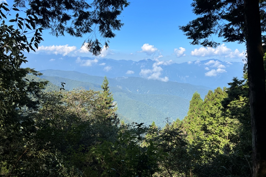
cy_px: 74
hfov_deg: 65.5
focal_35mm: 28
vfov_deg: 46.2
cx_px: 134
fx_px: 207
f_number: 1.5
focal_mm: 5.7
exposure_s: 1/2841
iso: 50
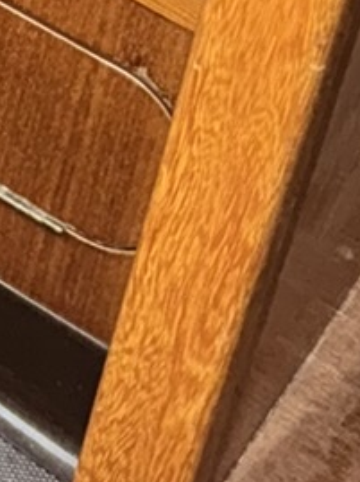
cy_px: -638
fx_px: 2544
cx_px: -666
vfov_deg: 9.7
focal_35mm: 183
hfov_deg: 7.3
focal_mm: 6.76
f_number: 1.78
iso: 320
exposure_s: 1/5
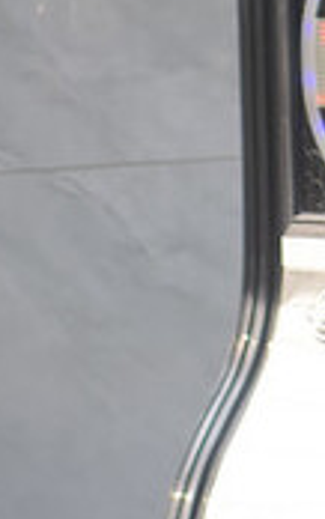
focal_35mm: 702
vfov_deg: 3.0
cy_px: -525
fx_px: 9932
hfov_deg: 1.9
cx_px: 1056
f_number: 4.9
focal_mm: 37.1
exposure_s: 1/100
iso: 200
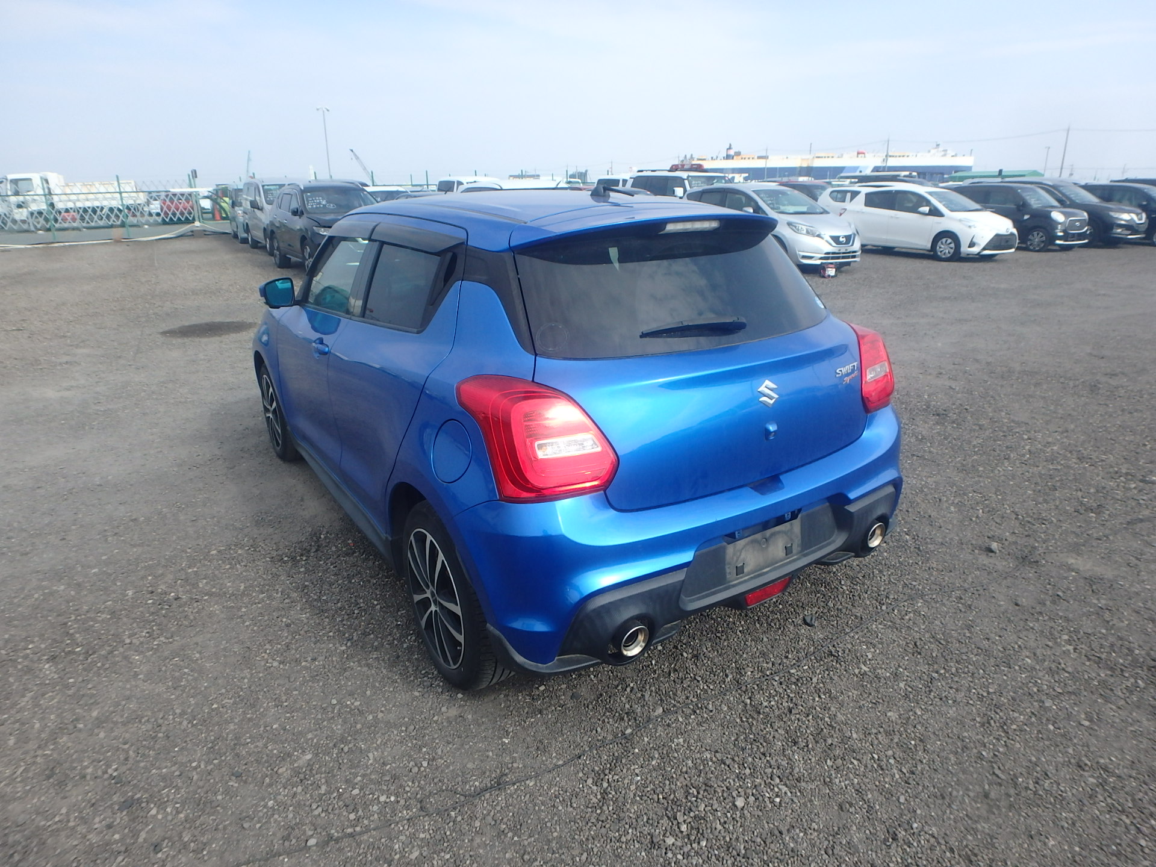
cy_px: 434
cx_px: 578
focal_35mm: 21
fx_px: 701
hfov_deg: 79.0
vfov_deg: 63.4
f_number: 3.5
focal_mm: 3.7
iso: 125
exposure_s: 1/640
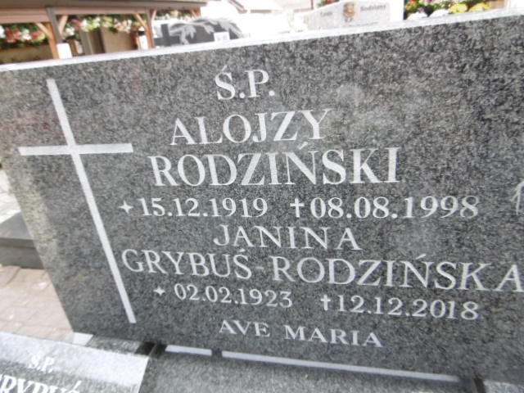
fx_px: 363
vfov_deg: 56.8
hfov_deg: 71.6
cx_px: 262
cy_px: 196
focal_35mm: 24
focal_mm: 4.3
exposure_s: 1/60
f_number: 3.1
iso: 200
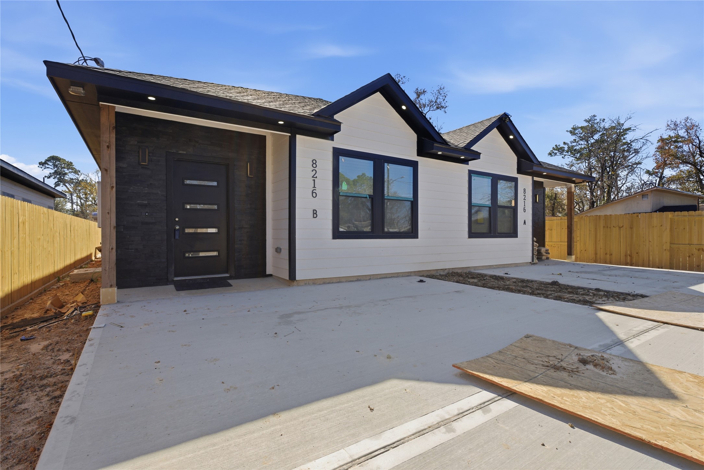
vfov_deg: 72.1
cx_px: 352
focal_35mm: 16
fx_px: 323
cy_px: 235
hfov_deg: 95.0
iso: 100
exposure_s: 1/3200
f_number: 9
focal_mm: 11
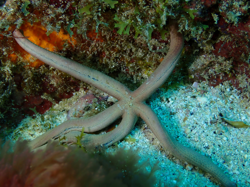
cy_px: 94
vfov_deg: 27.5
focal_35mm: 53
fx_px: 383
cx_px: 125
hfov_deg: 36.2
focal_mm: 9.61
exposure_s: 1/320
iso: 100
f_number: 4.5
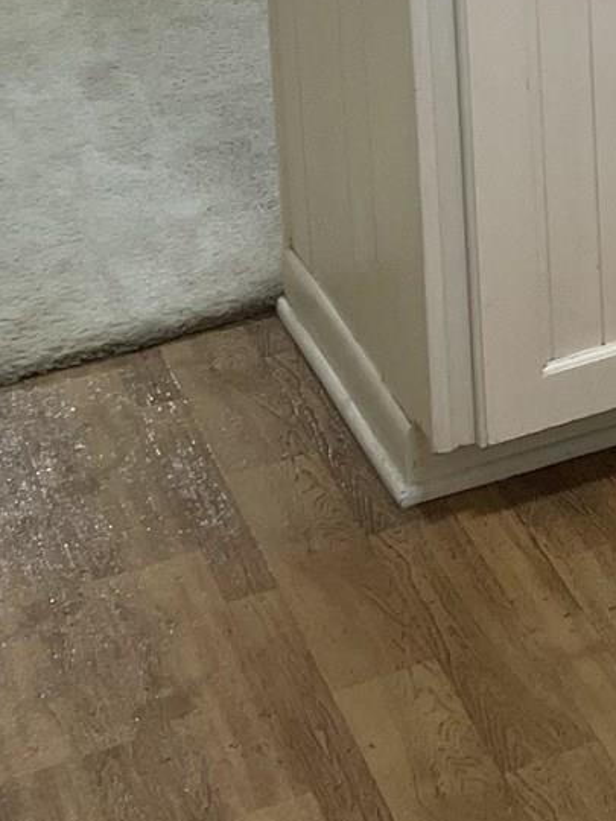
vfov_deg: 16.0
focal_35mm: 111
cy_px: -482
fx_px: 2634
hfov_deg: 11.8
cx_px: 1278
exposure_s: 1/120
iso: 100
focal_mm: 4.2
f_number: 1.6
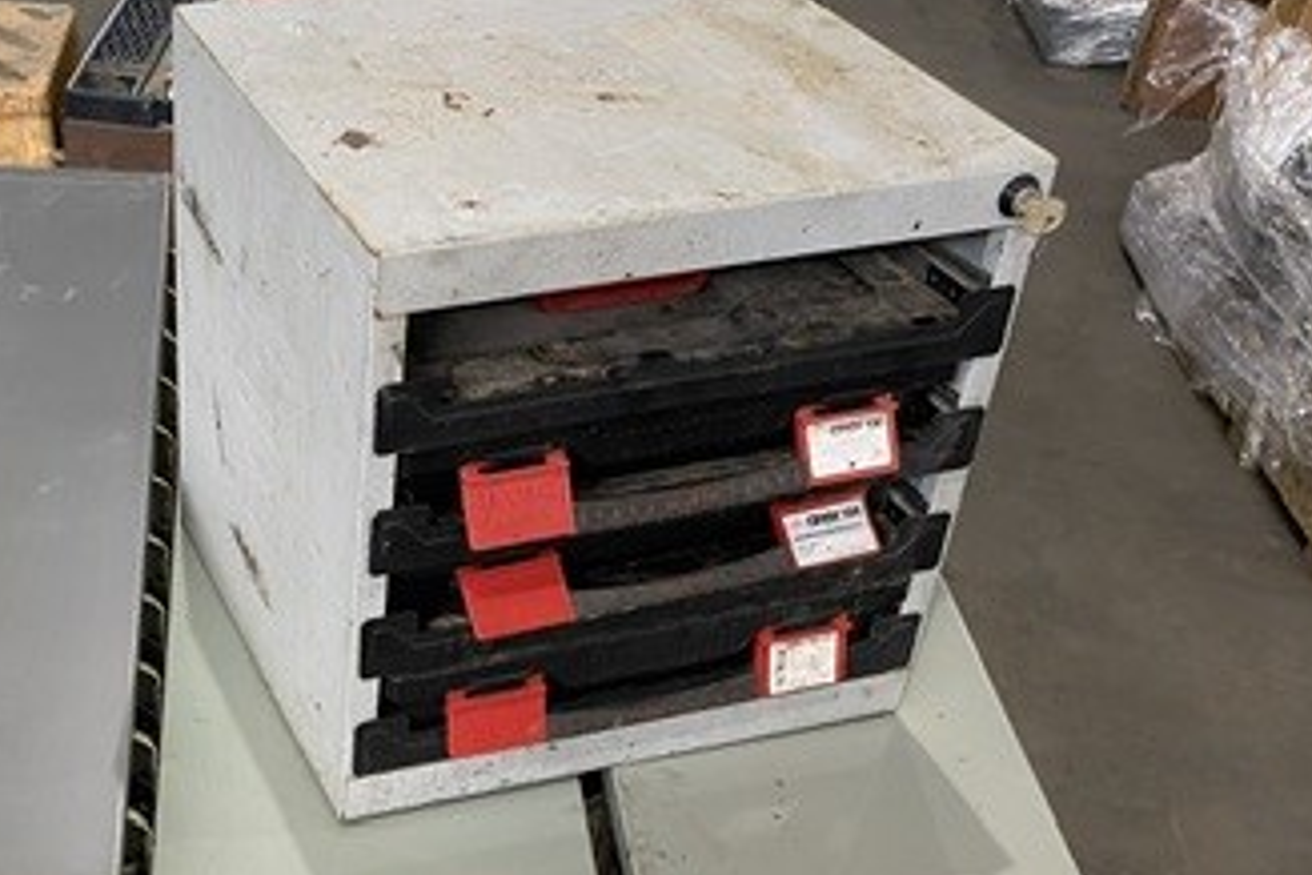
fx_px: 1931
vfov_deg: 24.6
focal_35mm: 53
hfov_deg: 36.2
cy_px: 823
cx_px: 257
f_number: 1.8
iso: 125
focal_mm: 4.25
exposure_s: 1/60
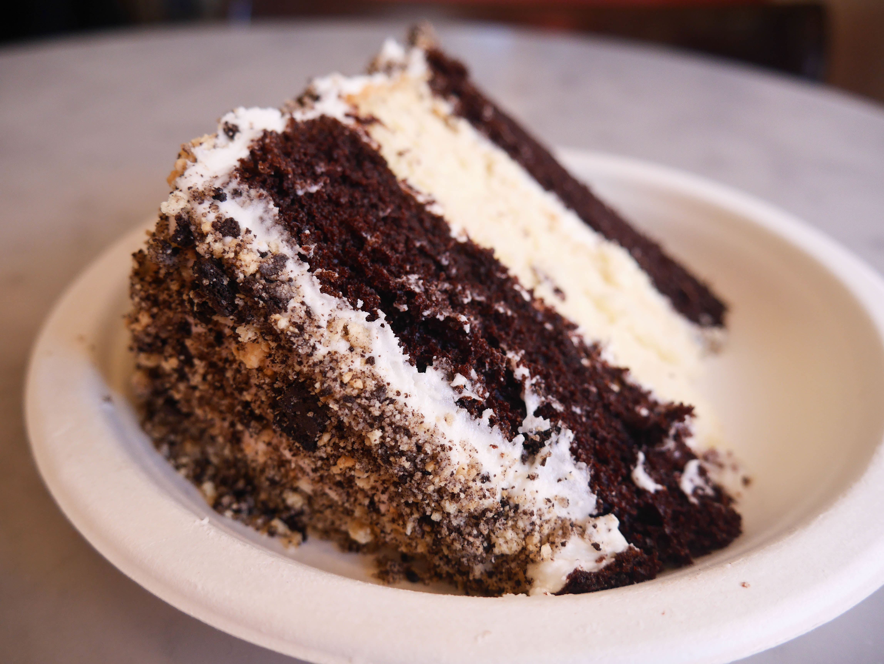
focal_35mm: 28
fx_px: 715
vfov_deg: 49.8
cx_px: 442
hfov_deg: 63.4
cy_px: 332
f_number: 3.5
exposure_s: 1/60
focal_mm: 14
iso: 400
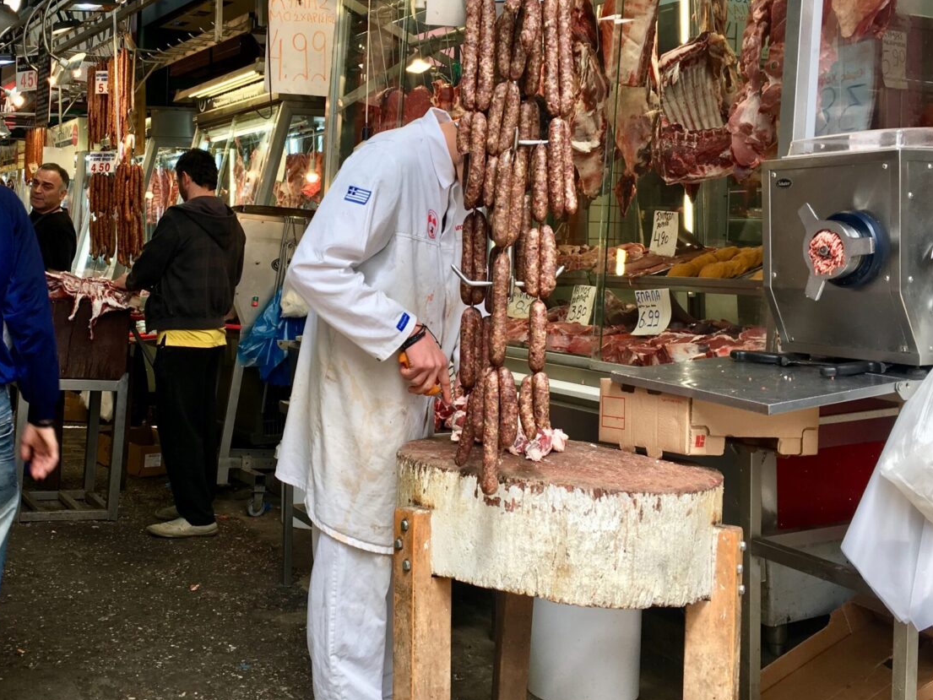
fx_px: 1132
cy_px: 270
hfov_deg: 44.3
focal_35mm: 42
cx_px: 328
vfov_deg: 34.2
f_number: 2.2
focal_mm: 4.15
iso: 25
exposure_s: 1/100
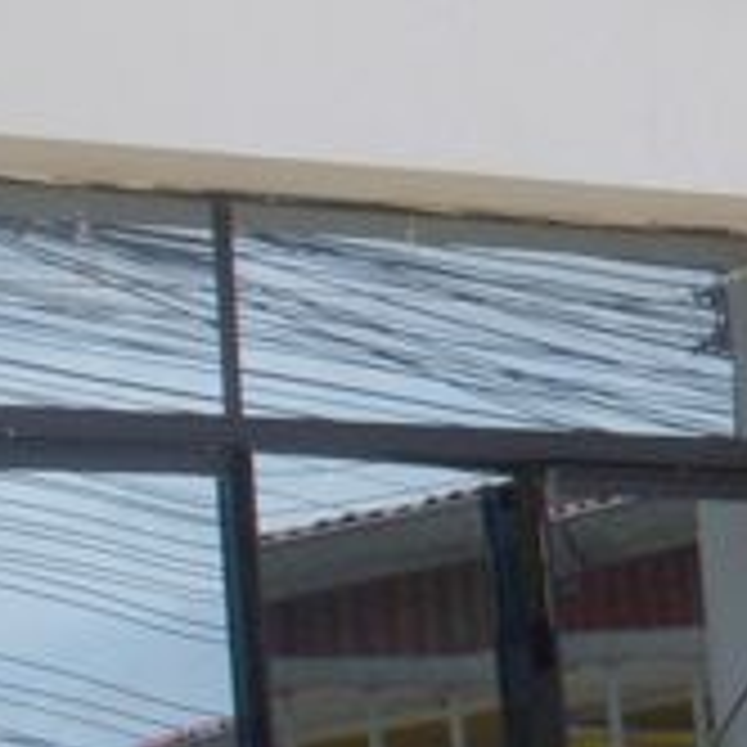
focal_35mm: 202
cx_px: 1503
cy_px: 315
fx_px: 4932
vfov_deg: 8.7
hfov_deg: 8.2
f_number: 6.6
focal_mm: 6.3
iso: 100
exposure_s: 1/250
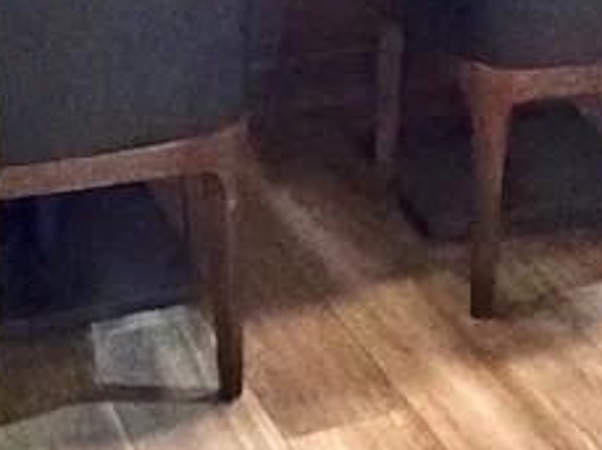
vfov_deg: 12.2
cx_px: 428
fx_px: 1702
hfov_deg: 20.0
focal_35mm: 98
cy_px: -600
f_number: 2.2
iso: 1600
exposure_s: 1/40
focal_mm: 2.22
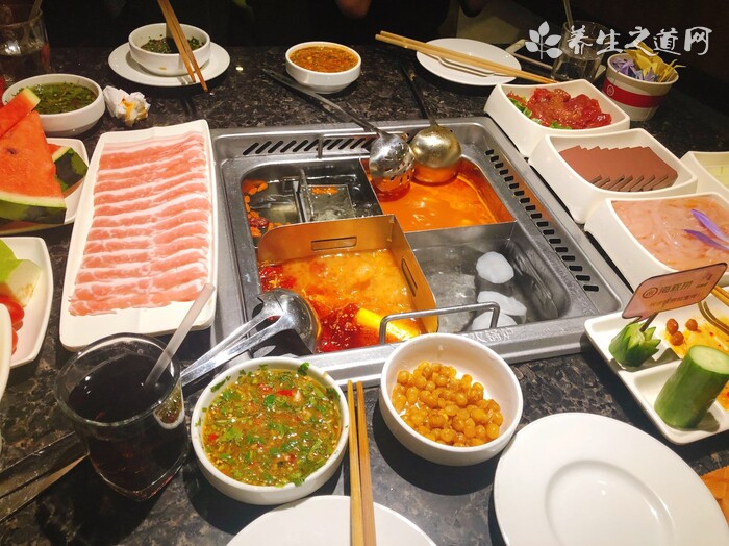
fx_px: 589
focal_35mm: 28
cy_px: 273
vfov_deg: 49.7
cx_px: 364
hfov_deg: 63.5
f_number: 1.8
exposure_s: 1/33
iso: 40
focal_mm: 3.99
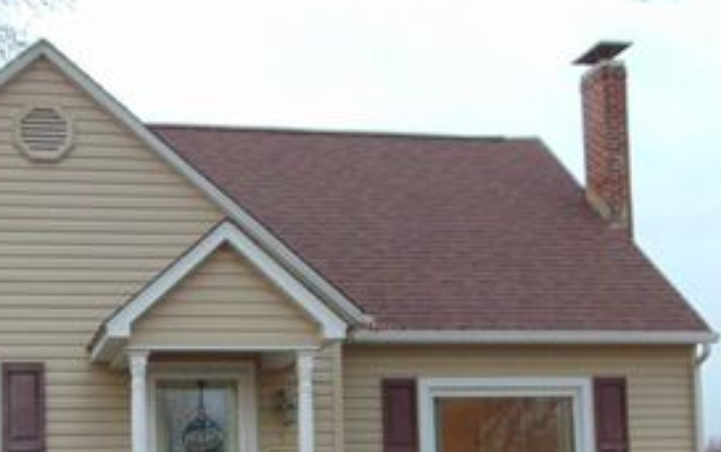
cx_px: 246
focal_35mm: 64
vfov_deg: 19.7
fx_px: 1258
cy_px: 459
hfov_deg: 31.7
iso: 100
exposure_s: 1/30
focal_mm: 5.8
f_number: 3.2
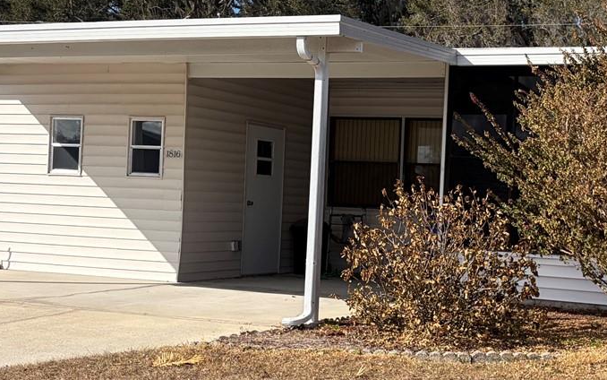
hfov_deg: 31.2
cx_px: 425
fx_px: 1075
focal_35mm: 65
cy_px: 216
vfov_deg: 20.0
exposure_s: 1/4065
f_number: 1.6
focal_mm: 5.96
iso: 64
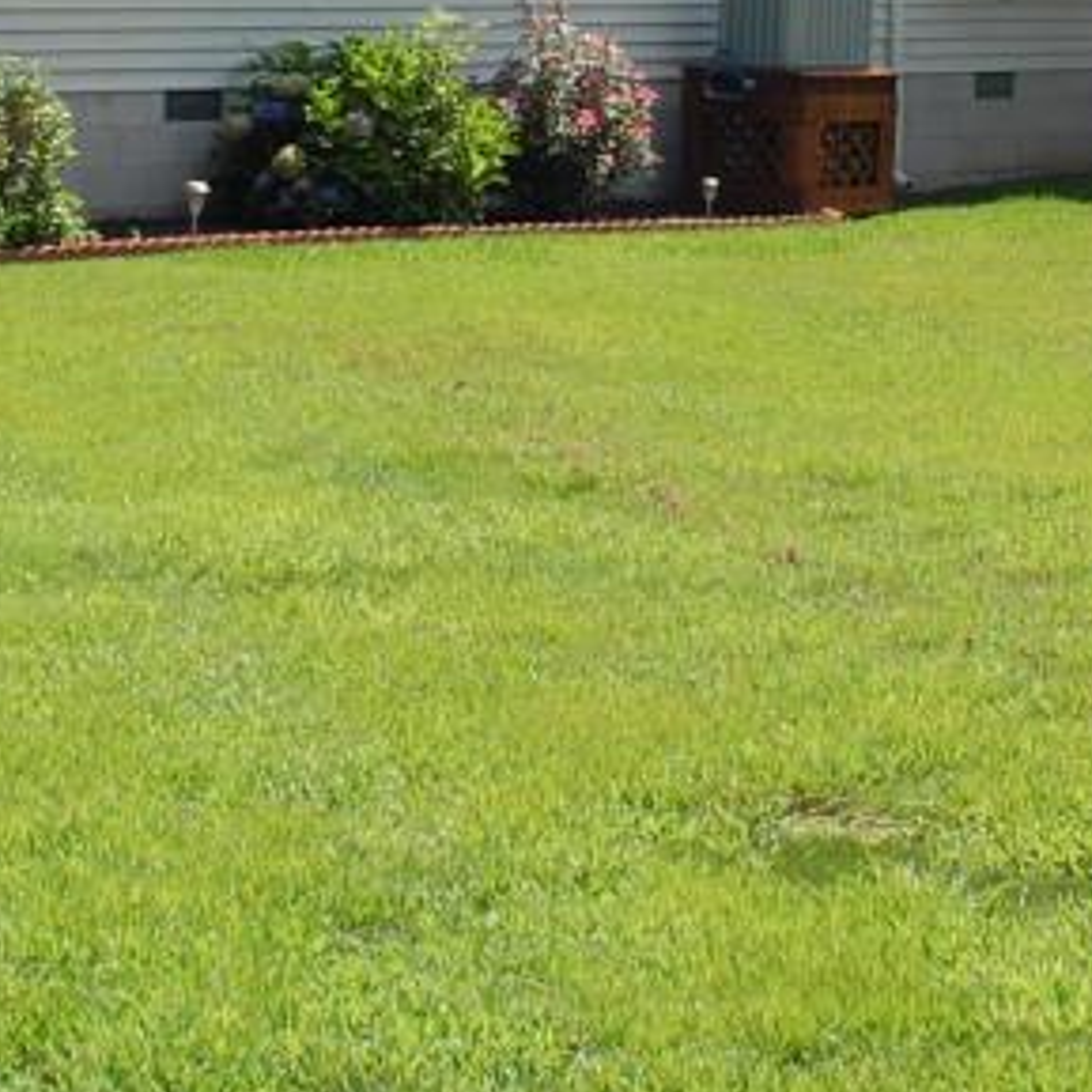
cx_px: 489
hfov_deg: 11.1
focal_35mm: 158
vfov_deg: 10.9
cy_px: -162
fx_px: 5628
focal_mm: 31
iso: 200
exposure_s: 1/320
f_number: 9
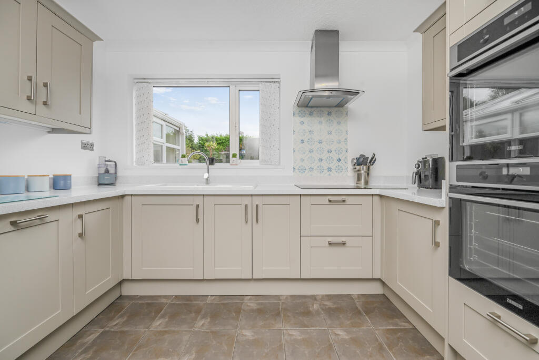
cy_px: 180
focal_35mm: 14
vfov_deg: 81.2
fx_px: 210
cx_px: 270
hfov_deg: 104.2
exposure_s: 1/400
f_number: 7.1
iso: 400
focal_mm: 14
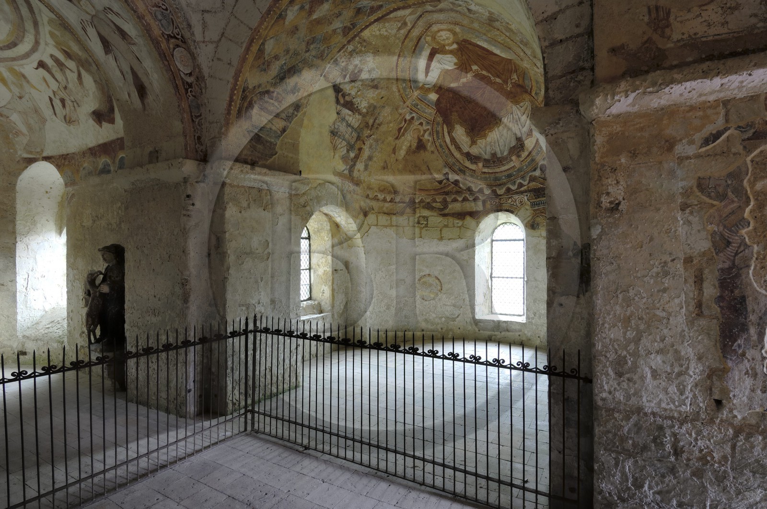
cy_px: 254
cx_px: 384
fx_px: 383
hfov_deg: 90.1
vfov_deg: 67.2
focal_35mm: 18
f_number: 11
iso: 100
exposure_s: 1.6
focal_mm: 12
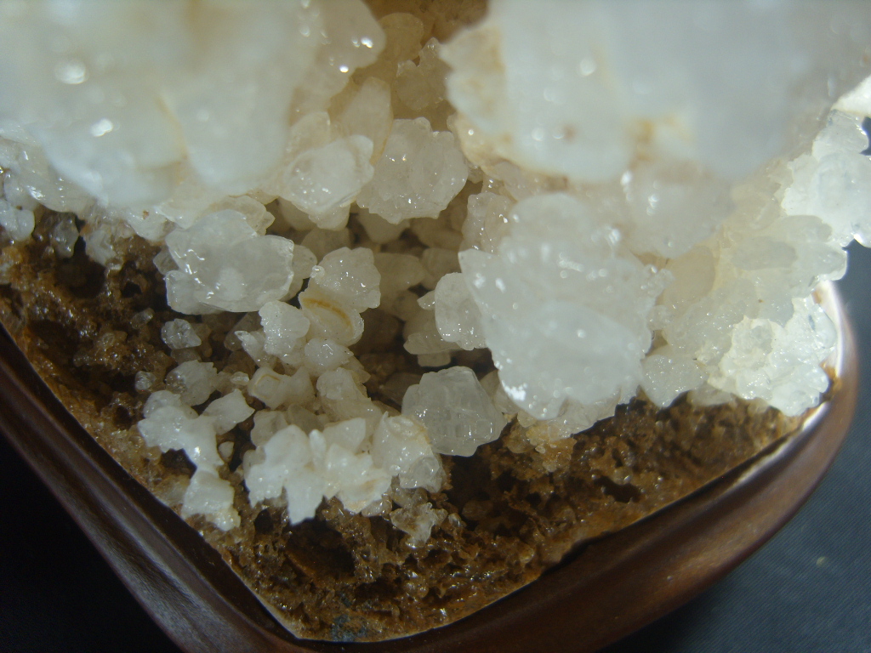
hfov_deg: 52.6
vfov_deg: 40.7
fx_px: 881
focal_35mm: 35
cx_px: 436
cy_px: 326
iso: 80
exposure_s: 1/180
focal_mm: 7.4
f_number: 2.8
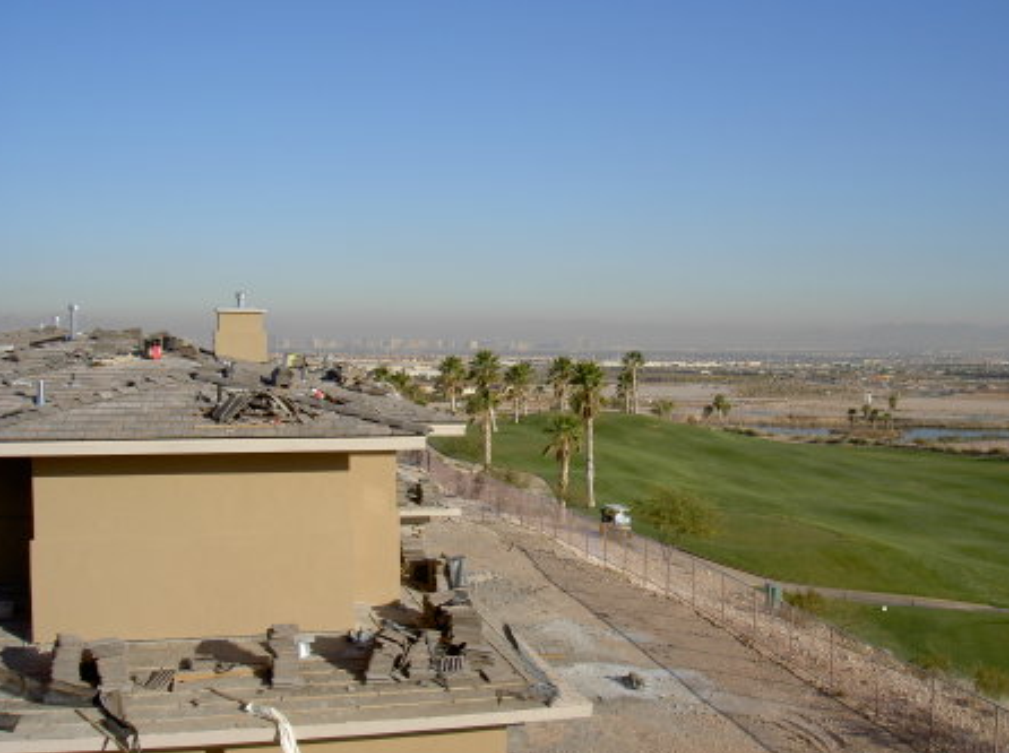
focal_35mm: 42
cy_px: 379
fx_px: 1222
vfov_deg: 34.3
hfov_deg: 44.8
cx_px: 527
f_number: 4.7
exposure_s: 1/500
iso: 100
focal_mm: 8
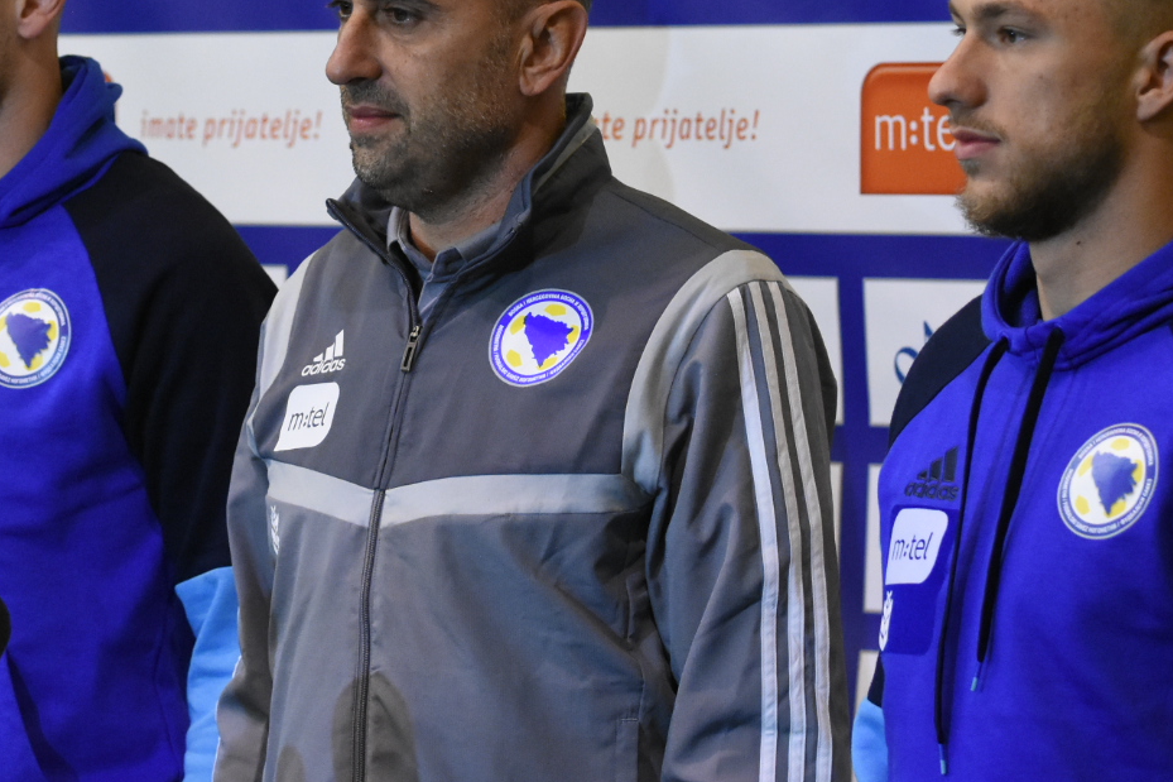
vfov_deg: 6.1
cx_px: 503
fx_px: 7329
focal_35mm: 225
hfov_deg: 9.1
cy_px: 326
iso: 4000
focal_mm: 86
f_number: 4.5
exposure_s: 1/250
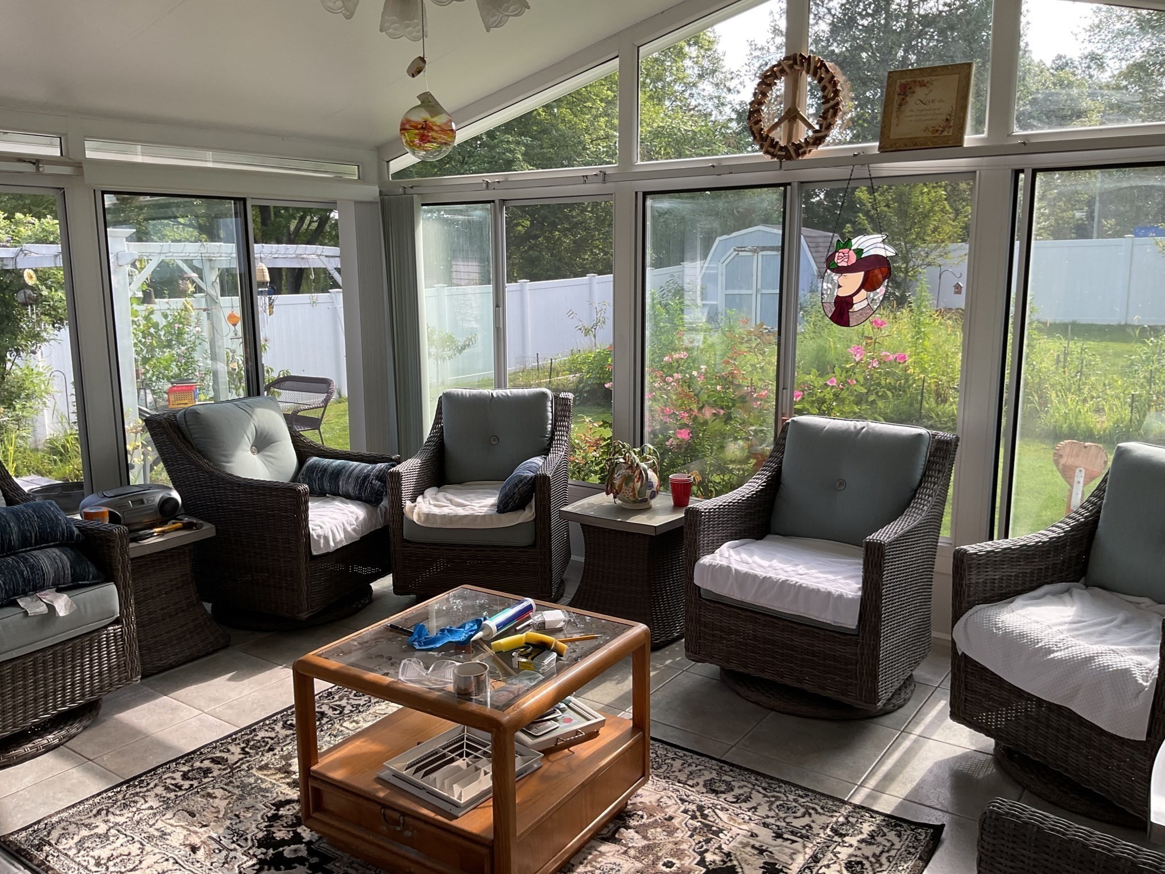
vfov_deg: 48.2
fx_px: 976
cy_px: 437
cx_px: 582
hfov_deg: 61.7
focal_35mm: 29
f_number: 1.8
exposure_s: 1/256
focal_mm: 3
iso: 16
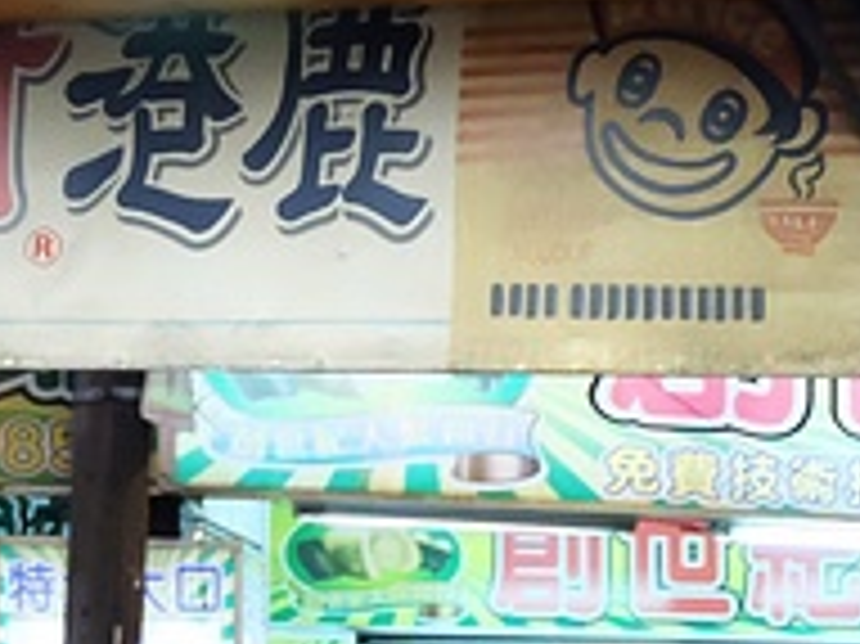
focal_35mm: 217
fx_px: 5388
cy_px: -511
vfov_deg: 6.7
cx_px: -279
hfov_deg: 9.0
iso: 2500
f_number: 4.5
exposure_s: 1/30
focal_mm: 28.2
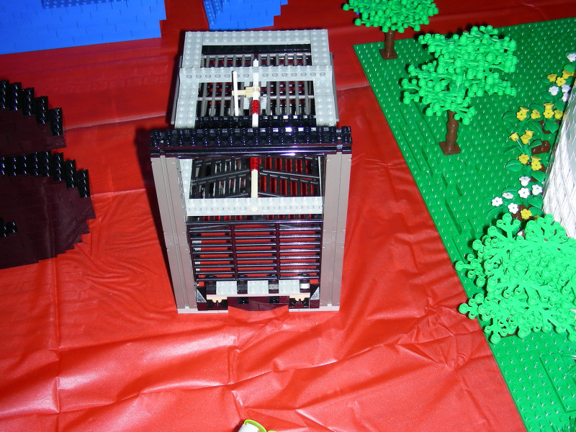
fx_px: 799
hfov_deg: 39.7
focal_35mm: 48
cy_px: 216
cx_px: 288
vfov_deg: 30.3
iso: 50
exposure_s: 1/60.1
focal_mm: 8
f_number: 3.5
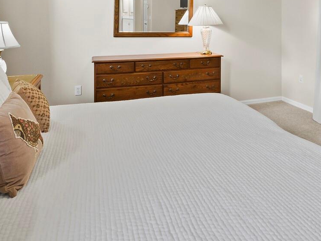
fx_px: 278
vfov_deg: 42.9
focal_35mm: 30
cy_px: 25
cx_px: 211
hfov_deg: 58.7
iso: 400
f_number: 11
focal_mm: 7
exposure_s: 1/1.67
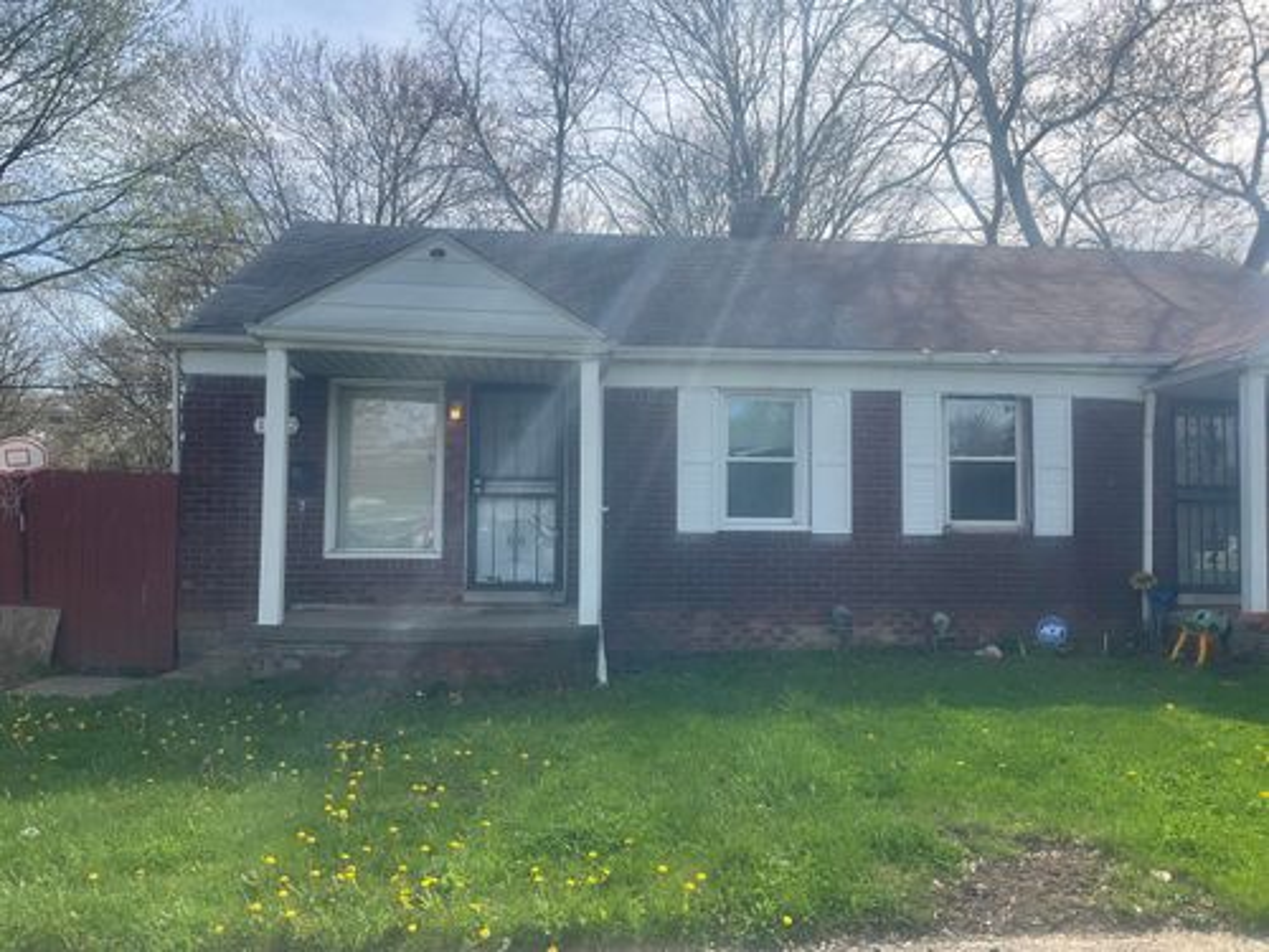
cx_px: 634
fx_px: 1063
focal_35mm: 29
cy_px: 476
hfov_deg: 61.7
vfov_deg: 48.2
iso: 25
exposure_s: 1/1250
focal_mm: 3
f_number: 1.8
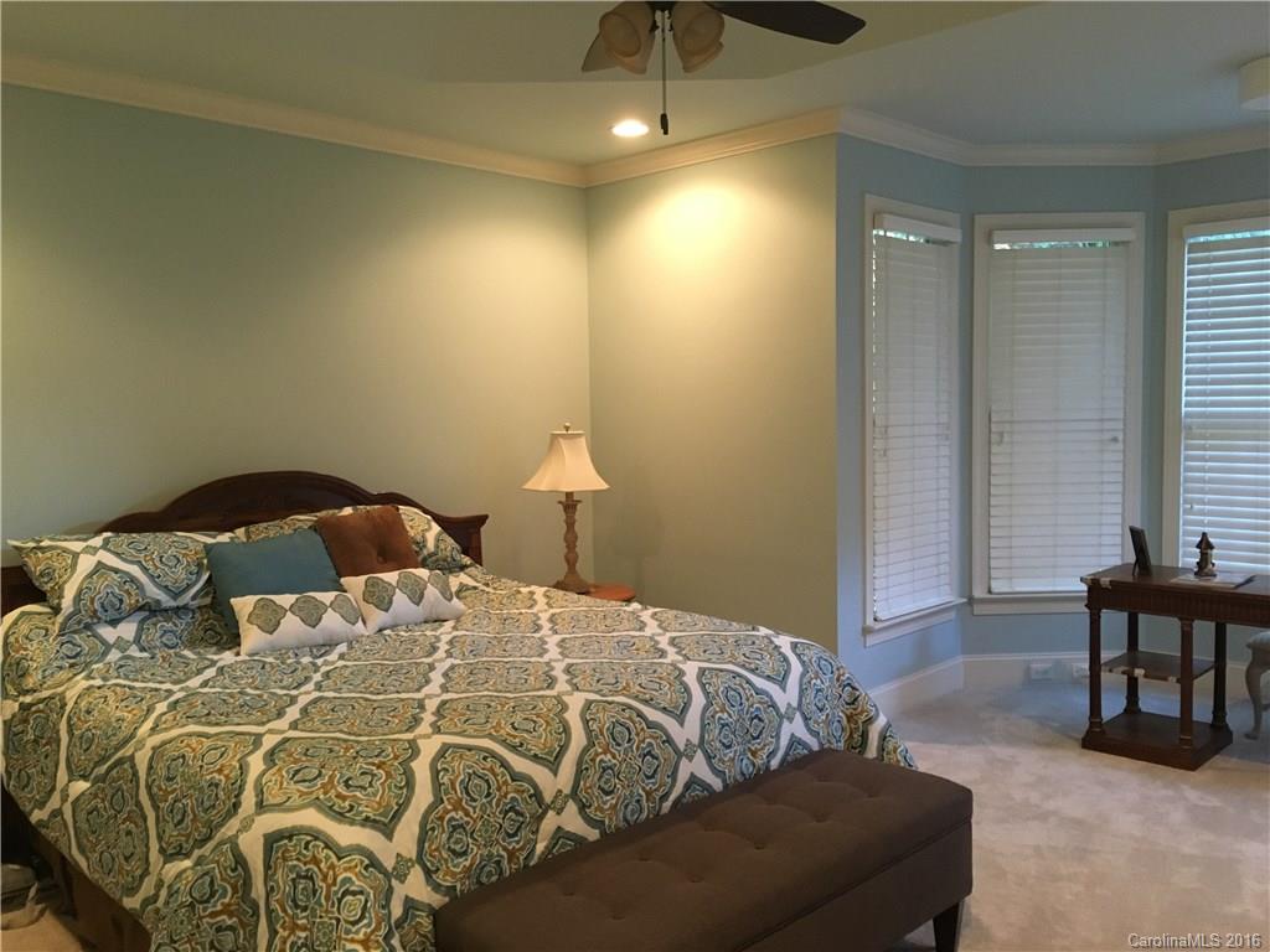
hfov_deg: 61.7
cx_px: 635
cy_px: 476
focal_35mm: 29
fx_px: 1064
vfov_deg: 48.2
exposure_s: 1/17
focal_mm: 4.15
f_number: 2.2
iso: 200
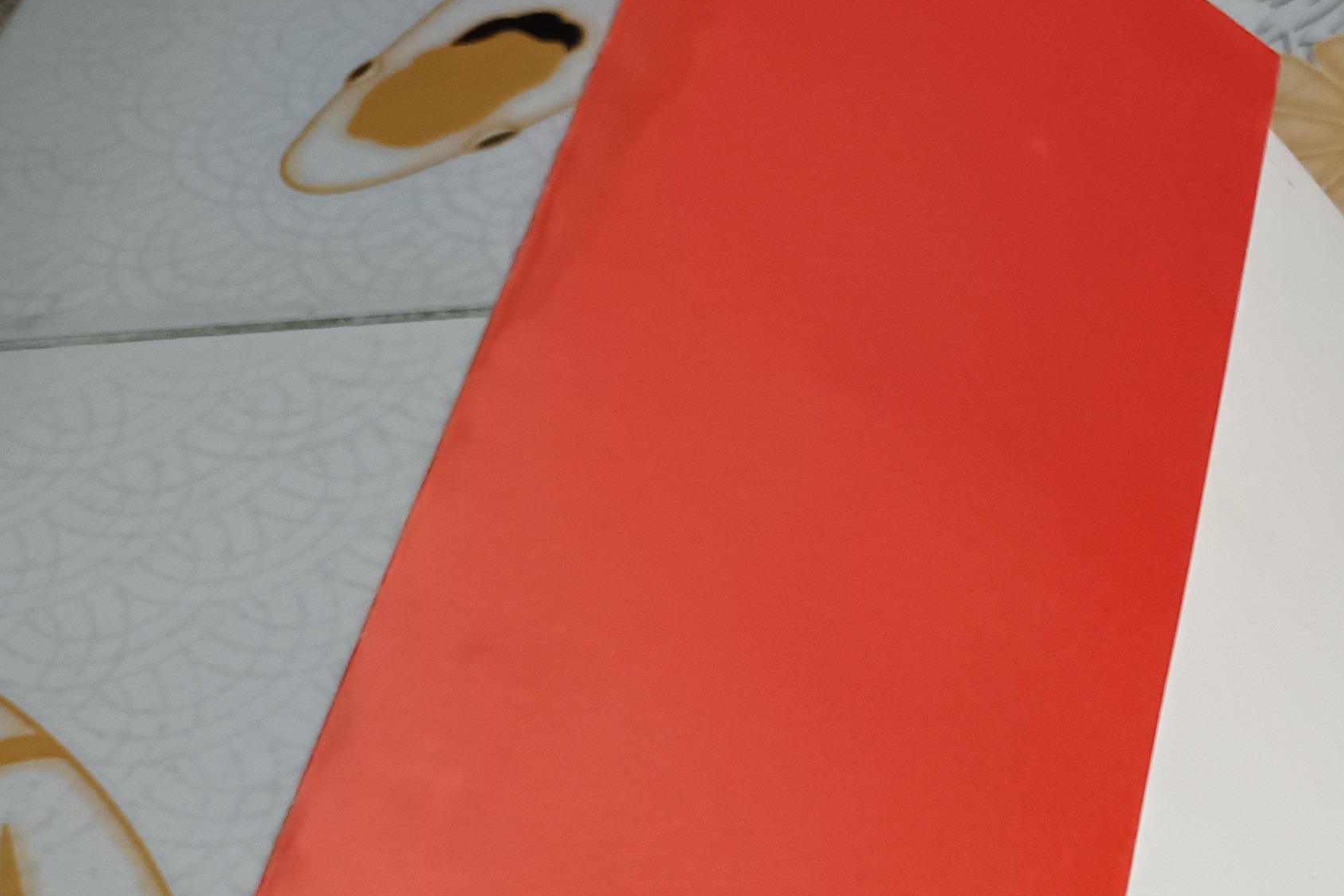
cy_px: 1157
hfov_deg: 30.1
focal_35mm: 59
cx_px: 1513
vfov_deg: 21.0
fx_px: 2202
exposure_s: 1/33.3
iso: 891
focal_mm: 5.31
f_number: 1.7
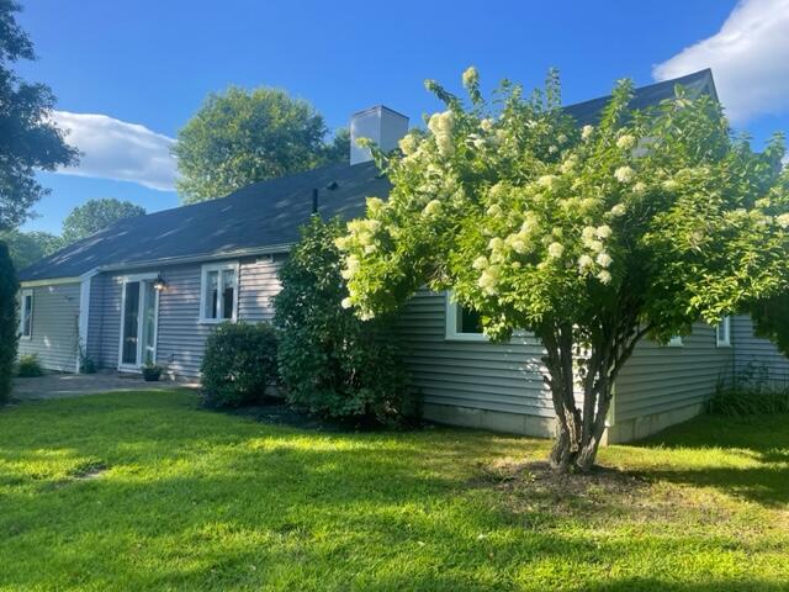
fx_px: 593
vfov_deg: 53.1
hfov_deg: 67.3
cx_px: 394
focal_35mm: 26
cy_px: 296
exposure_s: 1/1182
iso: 32
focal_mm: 4.2
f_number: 1.6
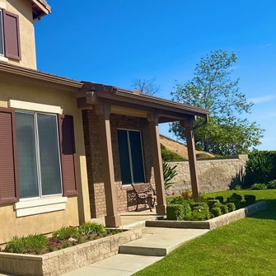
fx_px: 442
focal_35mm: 49
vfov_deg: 34.6
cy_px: 121
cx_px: 35
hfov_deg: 33.1
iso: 20
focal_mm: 3
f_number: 1.8
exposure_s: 1/2801
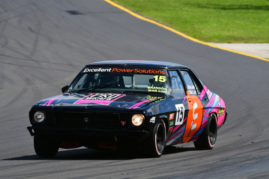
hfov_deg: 3.4
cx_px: 134
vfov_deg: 2.3
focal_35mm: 600
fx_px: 4485
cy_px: 90
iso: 400
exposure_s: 1/500
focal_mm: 400
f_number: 13
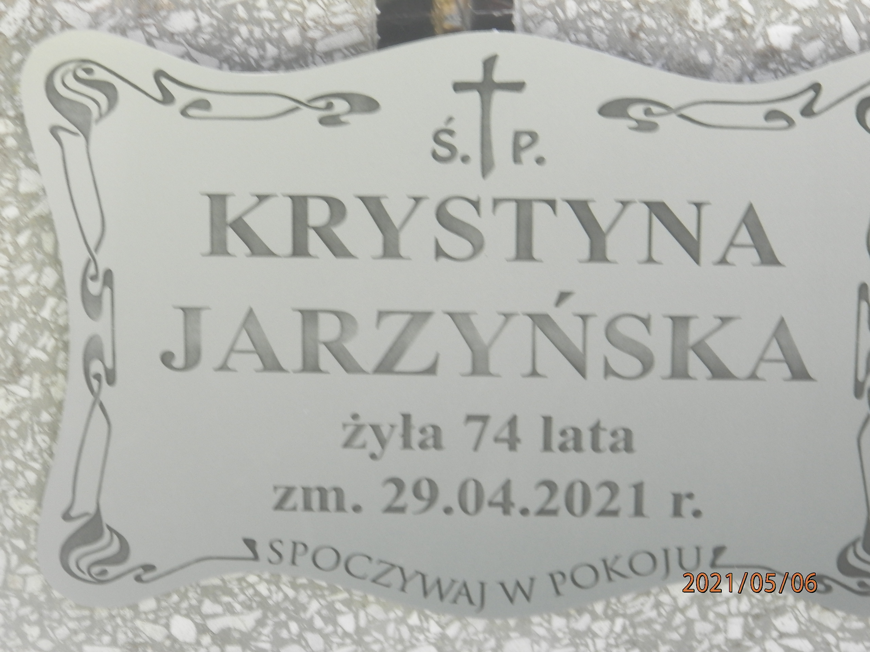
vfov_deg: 6.6
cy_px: 326
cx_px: 435
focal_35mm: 224
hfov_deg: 8.8
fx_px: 5630
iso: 200
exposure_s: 1/50
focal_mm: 40
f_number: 5.4
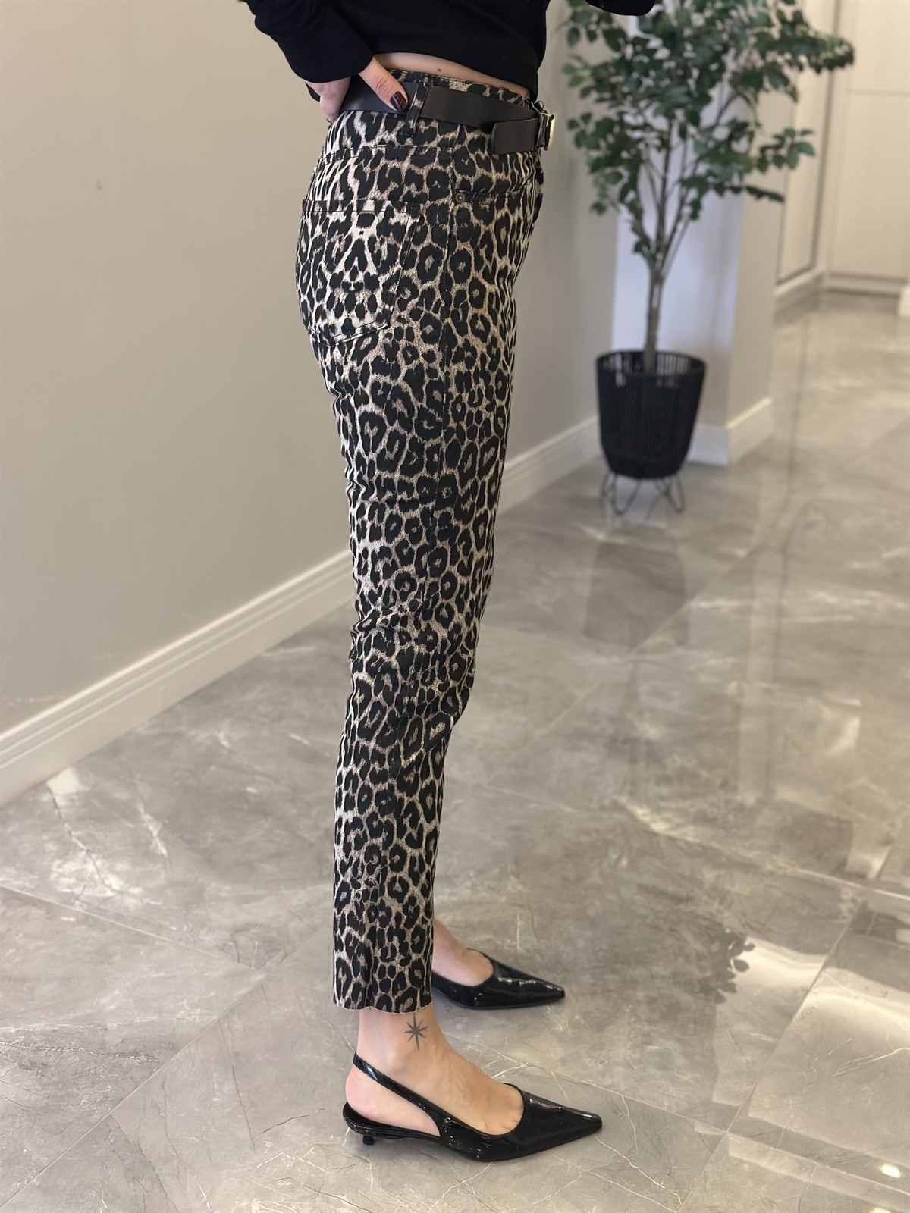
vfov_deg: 39.7
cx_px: 455
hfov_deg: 30.3
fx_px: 1682
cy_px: 606
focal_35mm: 48
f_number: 1.78
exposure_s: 1/60
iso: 320
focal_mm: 6.86
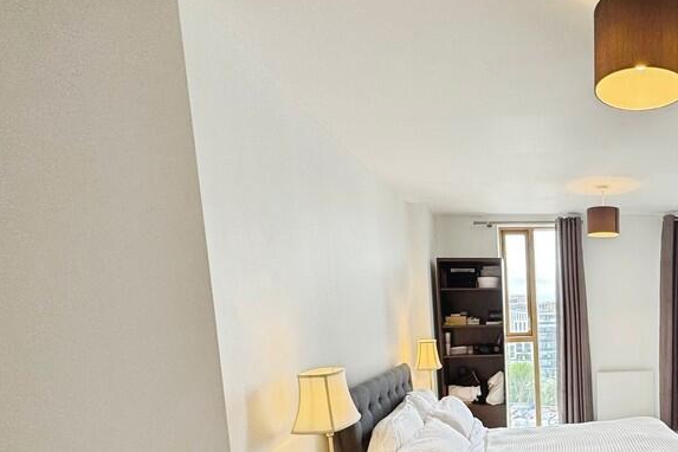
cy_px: 363
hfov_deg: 59.7
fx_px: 490
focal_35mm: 26
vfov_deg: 46.8
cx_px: 602
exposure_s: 1/99
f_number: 2.2
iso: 80
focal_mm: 2.22
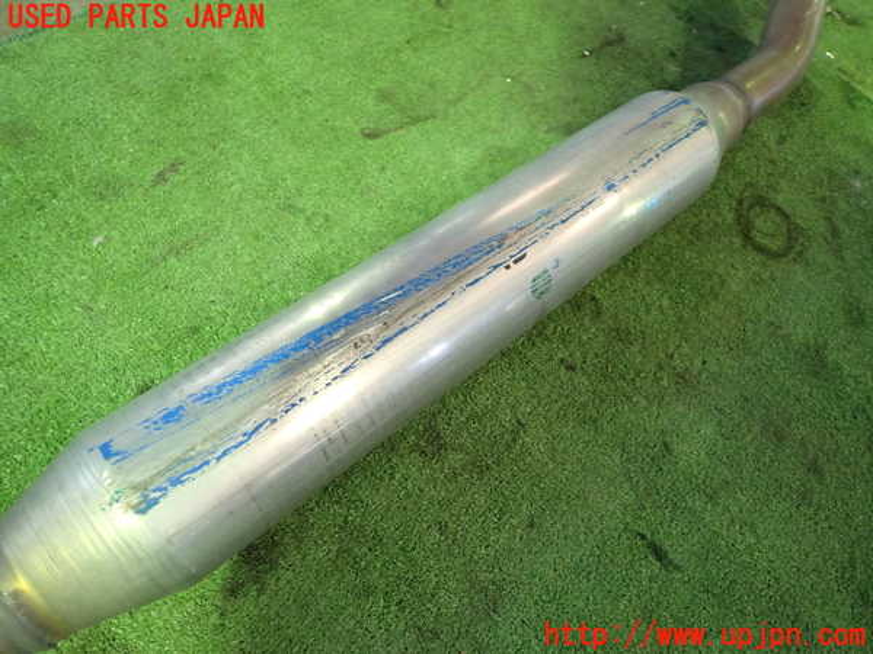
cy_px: 327
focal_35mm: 25
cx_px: 436
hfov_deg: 69.4
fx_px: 630
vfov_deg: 54.9
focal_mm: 4.5
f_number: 2
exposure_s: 1/30
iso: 640
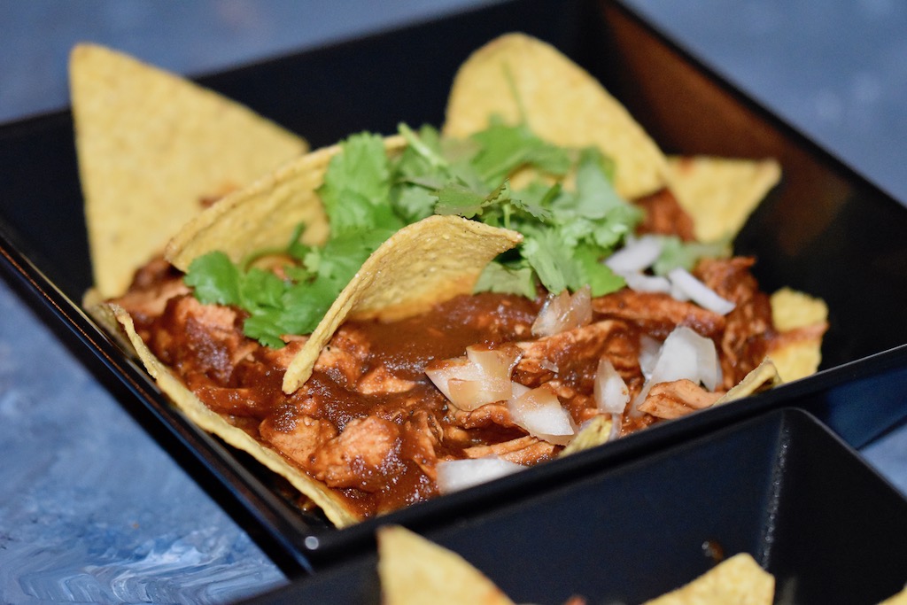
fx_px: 3968
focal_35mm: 158
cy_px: 302
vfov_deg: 8.7
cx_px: 454
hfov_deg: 13.0
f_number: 3.2
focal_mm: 105
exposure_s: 1/60
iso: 5000
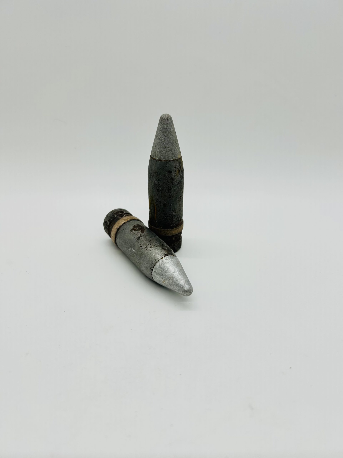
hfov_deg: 53.1
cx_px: 172
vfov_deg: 67.3
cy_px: 229
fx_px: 344
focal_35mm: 26
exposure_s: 1/427
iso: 50
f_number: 1.5
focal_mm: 5.7
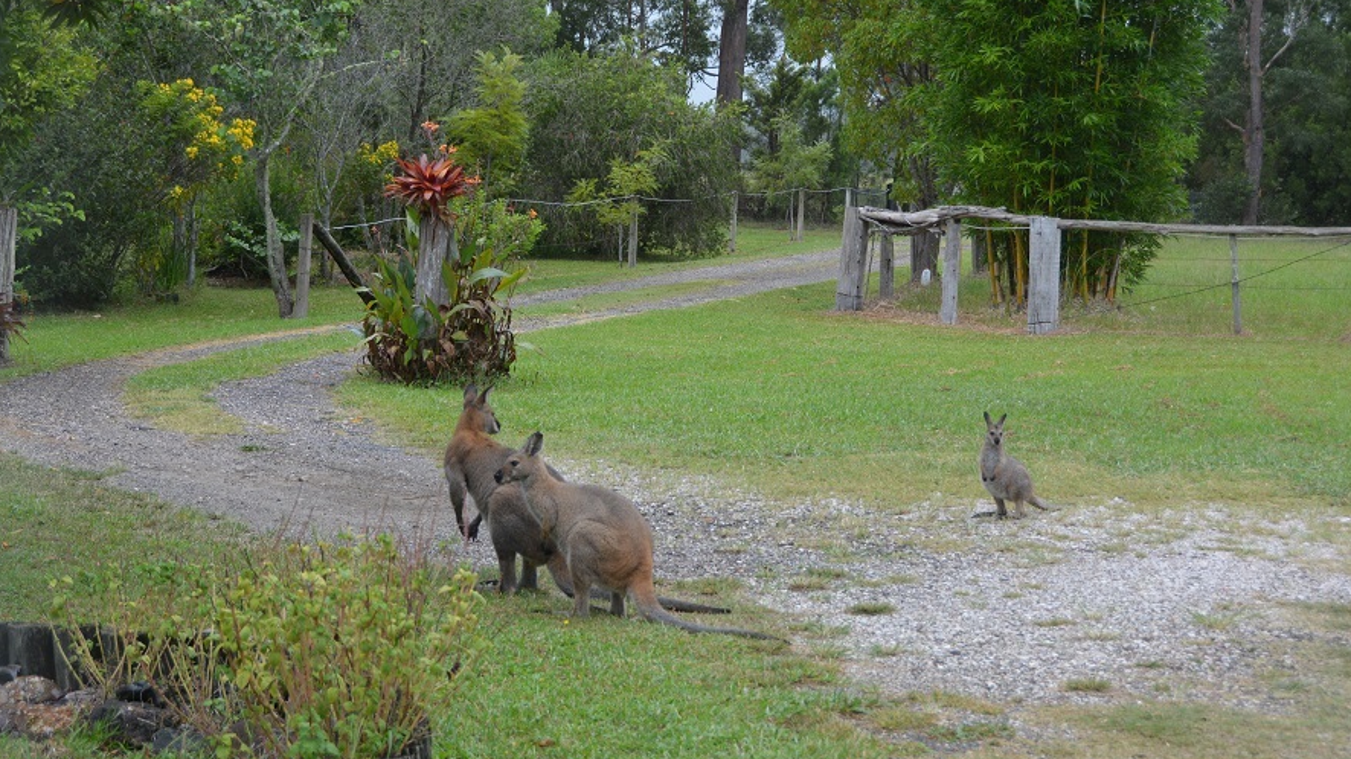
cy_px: 314
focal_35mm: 78
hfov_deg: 27.2
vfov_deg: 15.5
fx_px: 2794
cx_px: 656
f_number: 5.6
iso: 320
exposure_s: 1/125
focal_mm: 44
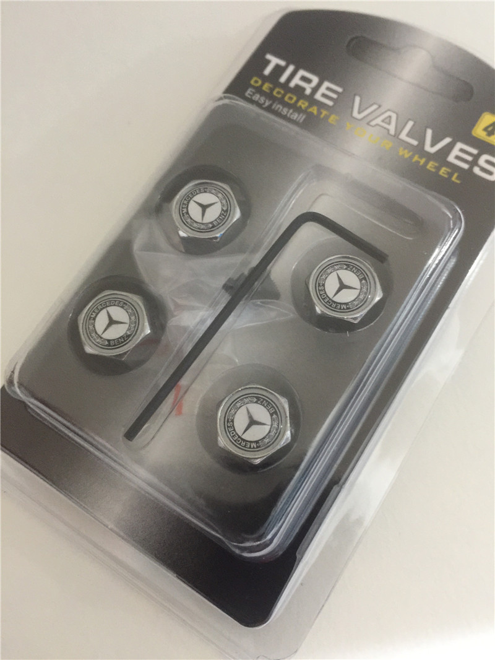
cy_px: 330
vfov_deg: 61.6
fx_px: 553
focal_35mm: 29
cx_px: 248
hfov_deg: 48.2
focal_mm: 4.15
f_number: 2.2
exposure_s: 1/8
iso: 125
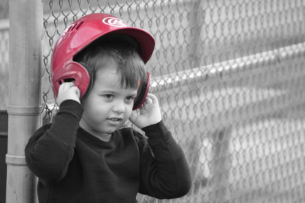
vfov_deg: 4.6
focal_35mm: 300
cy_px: 102
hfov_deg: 6.9
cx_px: 152
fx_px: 2541
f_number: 5.6
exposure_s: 1/500
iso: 2000
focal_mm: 200
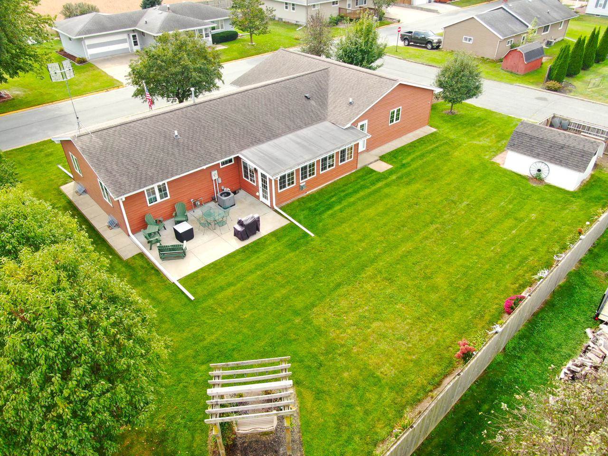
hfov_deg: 71.6
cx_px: 304
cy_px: 228
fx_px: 422
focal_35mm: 24
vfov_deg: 56.8
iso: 100
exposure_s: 1/200
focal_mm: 4.39
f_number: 2.8
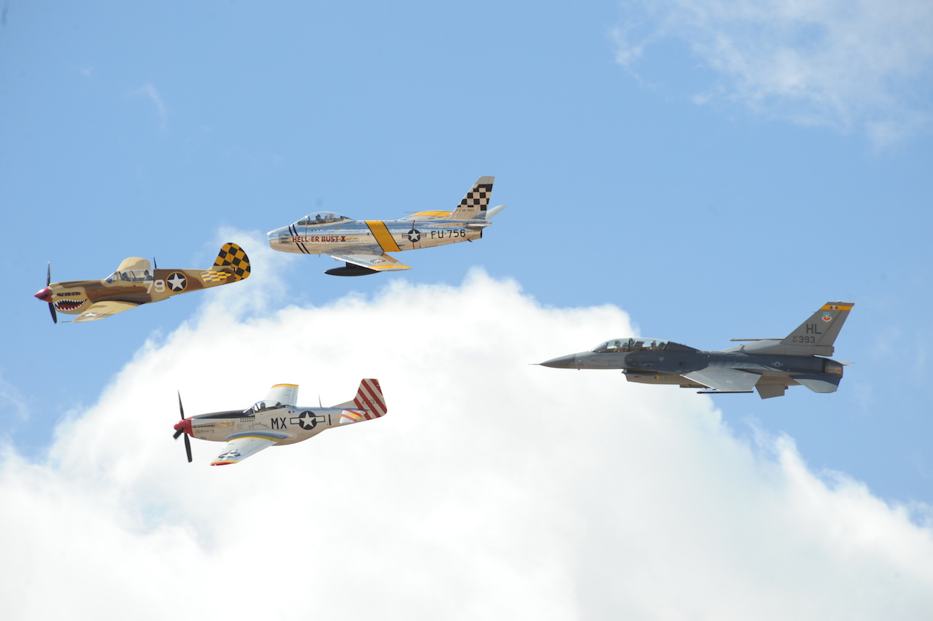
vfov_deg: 3.7
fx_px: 9584
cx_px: 466
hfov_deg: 5.6
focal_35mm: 370
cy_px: 310
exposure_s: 1/1250
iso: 500
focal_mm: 370
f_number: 8
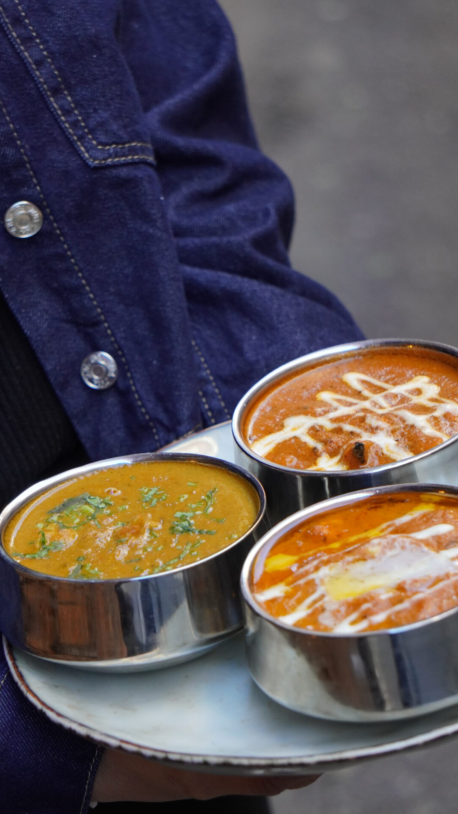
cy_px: 407
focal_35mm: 161
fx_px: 3476
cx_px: 251
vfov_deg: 13.4
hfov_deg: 7.5
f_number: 5.6
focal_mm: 102
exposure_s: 1/160
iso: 1000
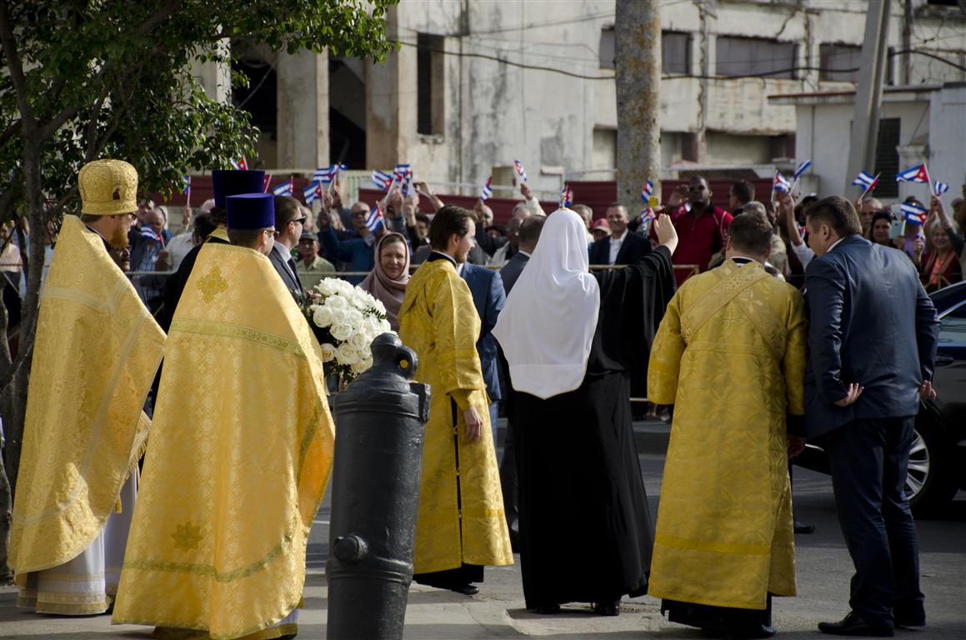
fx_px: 3816
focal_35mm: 142
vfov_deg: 9.6
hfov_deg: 14.4
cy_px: 320
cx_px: 483
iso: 250
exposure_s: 1/1250
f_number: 5.3
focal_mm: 95
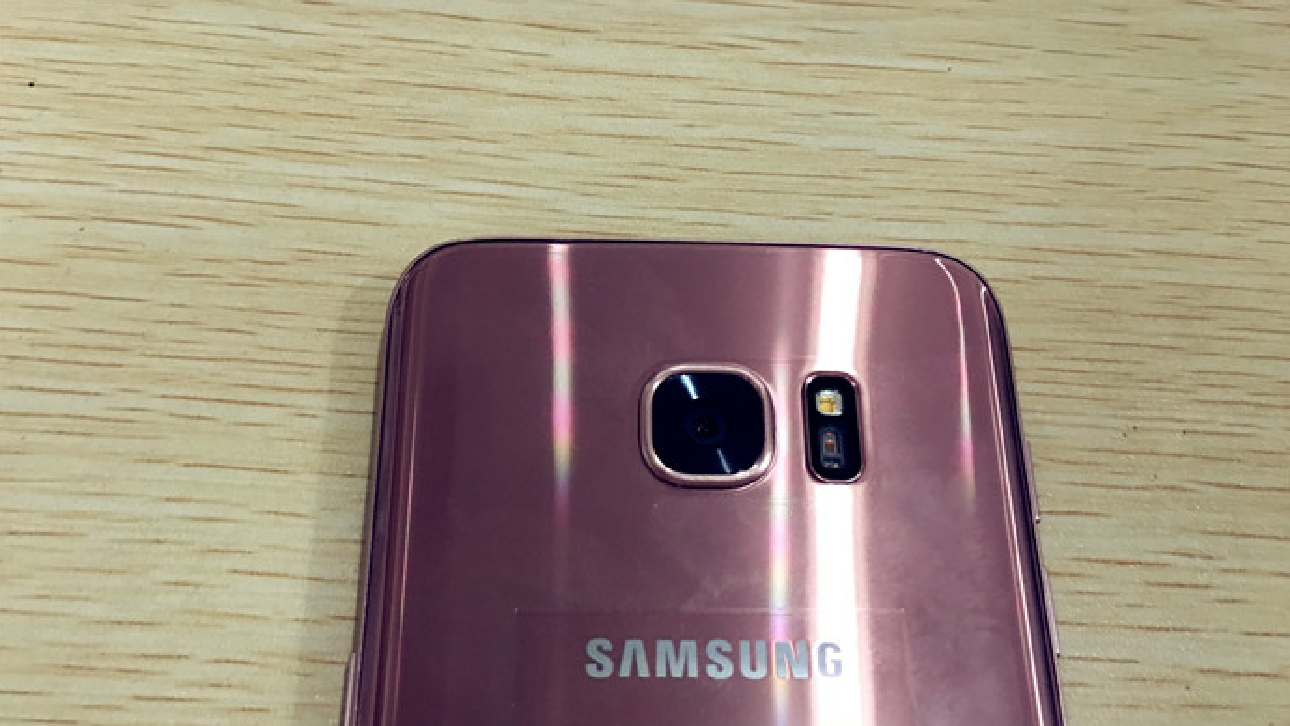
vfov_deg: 36.5
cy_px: 456
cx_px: 646
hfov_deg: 61.0
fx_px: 1095
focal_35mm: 32
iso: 80
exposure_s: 1/10
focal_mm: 4.15
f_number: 2.2
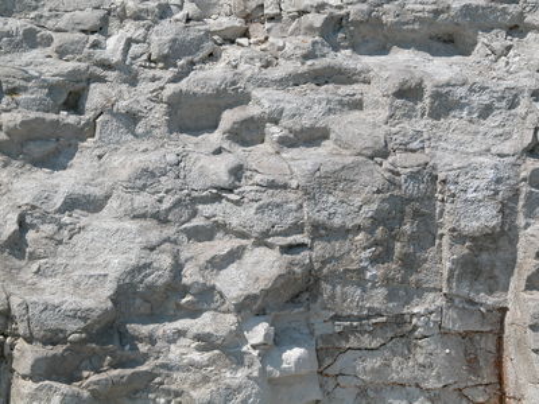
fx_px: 2118
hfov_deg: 14.5
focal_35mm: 136
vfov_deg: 10.9
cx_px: 270
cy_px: 202
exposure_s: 1/611
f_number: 6.8
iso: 100
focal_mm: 34.7
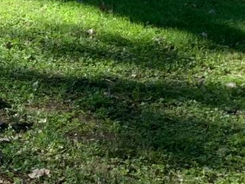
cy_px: -128
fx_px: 1197
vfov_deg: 8.5
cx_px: -462
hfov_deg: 9.5
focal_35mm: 169
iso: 16
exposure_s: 1/400
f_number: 1.8
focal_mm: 3
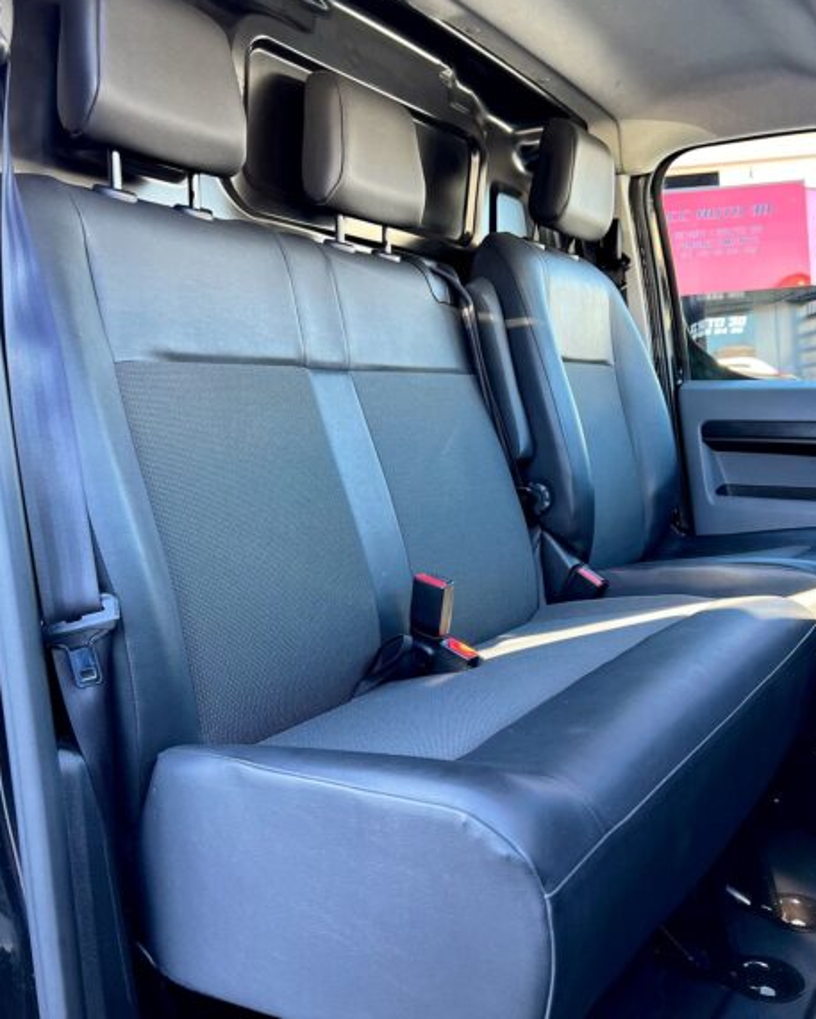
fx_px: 845
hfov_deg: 51.5
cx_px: 419
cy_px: 496
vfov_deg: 62.2
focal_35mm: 28
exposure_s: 1/121
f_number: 1.5
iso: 100
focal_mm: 5.7
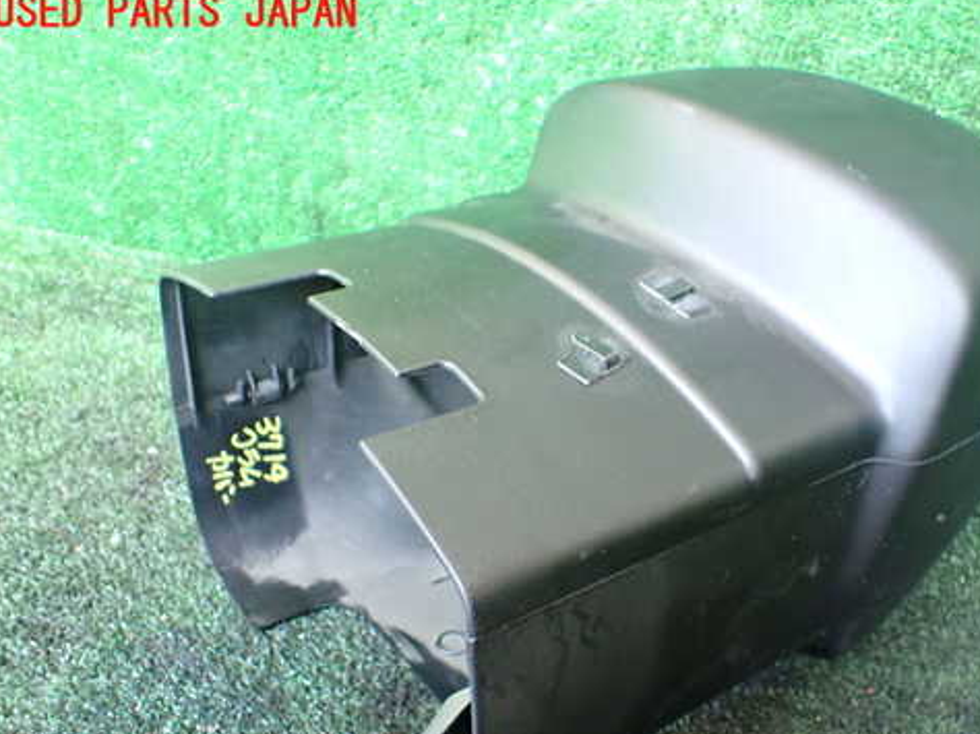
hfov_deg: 48.6
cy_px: 453
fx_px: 1075
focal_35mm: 38
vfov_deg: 37.5
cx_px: 602
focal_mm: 5.4
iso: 800
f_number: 2.3
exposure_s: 1/100
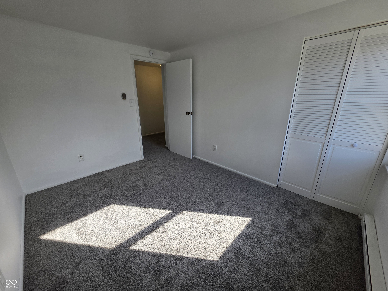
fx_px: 146
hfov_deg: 106.2
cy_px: 146
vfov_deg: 89.9
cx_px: 194
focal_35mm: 13
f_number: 1.9
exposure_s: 1/304
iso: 40
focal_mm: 2.2
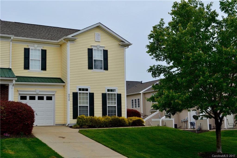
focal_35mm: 48
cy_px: 79
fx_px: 316
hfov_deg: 41.1
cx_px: 118
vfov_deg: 28.1
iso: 100
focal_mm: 32
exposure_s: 1/320
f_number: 9
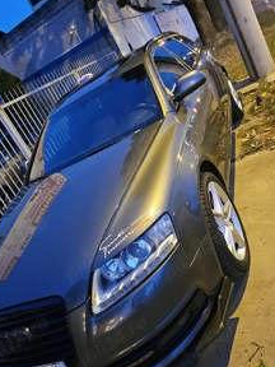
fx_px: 339
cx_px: 131
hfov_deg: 44.1
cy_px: 164
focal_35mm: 32
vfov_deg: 56.7
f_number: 1.7
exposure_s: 1/25.1
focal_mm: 6.3
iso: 1250
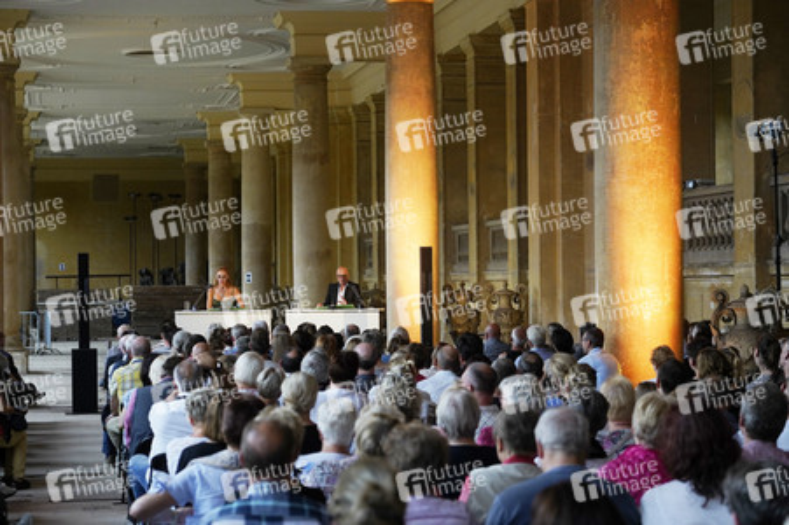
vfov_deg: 16.0
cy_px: 262
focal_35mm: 85
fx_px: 1862
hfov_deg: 23.9
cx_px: 394
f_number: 4.5
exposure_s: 1/640
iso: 1600
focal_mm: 85
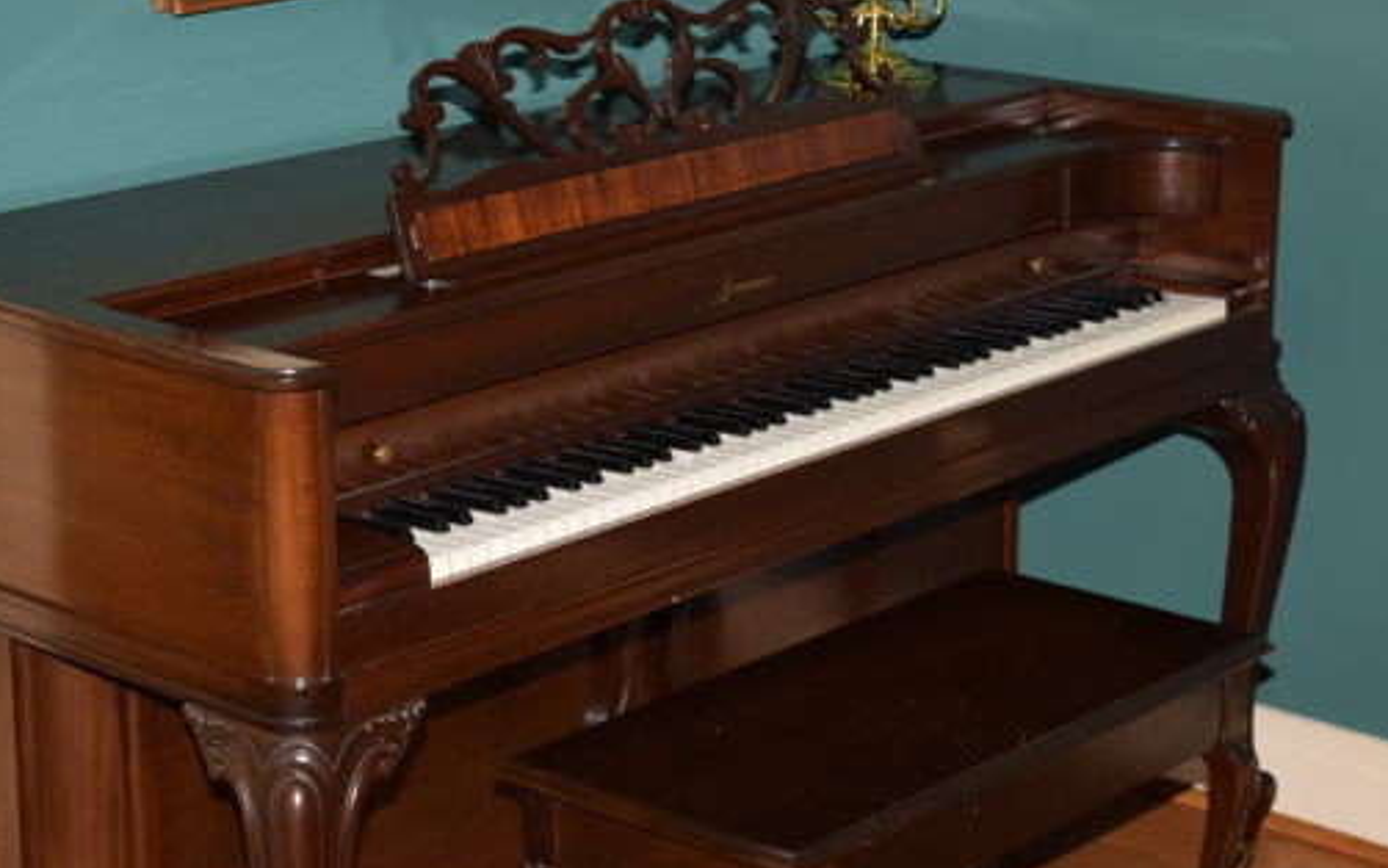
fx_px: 3316
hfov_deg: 23.6
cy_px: 361
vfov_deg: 14.9
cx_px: 606
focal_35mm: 88
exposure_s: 1/125
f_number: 5.6
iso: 800
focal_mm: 45
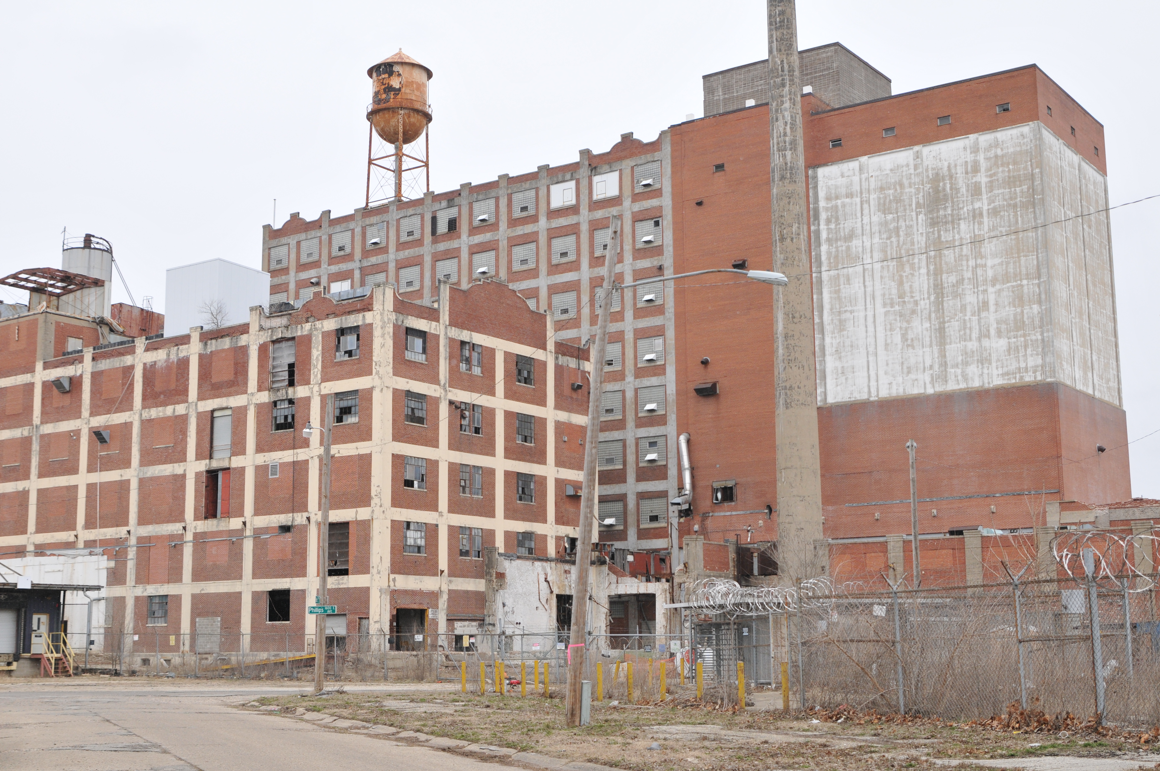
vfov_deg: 28.0
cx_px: 580
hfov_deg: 41.2
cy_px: 386
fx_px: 1545
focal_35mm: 48
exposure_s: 1/1600
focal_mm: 32
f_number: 4.5
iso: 400
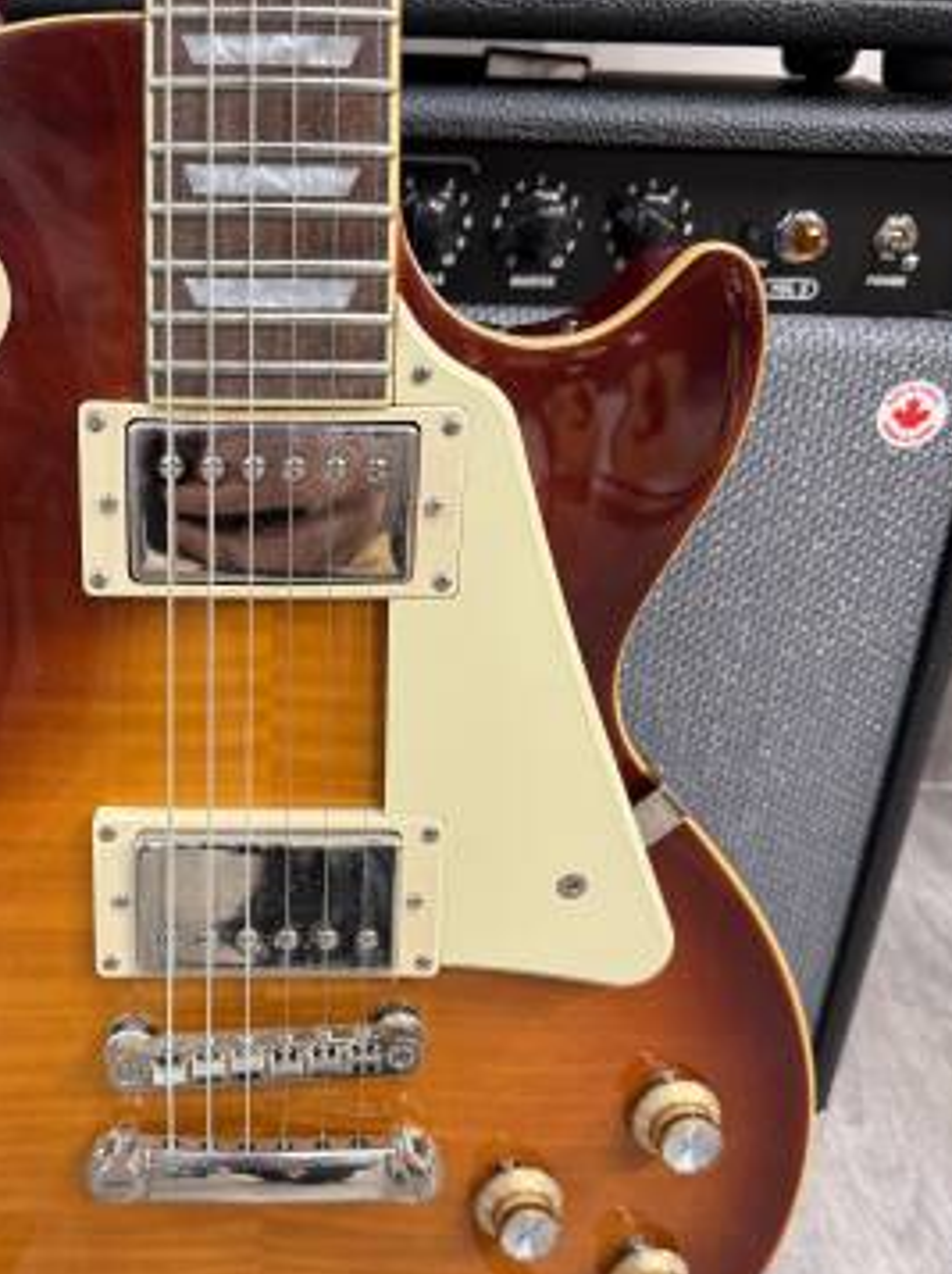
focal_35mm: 35
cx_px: 275
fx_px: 1286
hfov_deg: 39.8
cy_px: 735
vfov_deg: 52.5
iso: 160
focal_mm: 6.76
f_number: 1.78
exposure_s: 1/60
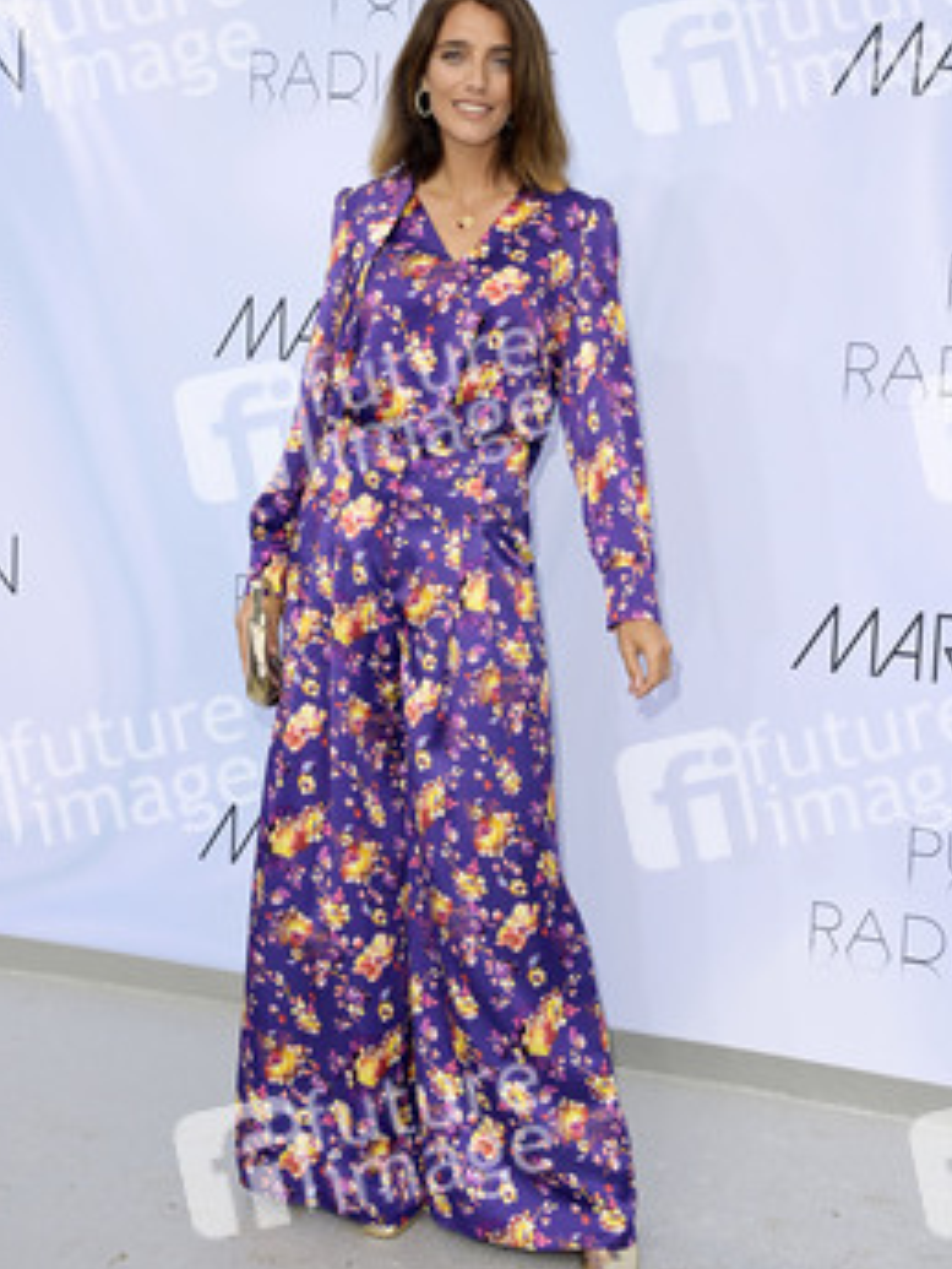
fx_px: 1796
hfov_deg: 29.7
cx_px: 470
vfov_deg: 38.9
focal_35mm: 49
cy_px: 600
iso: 250
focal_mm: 44
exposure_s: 1/250
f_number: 8
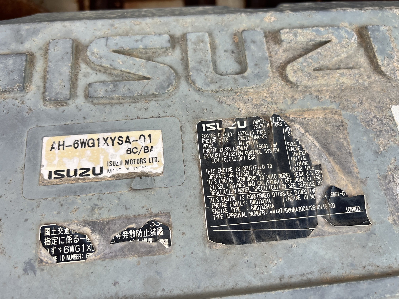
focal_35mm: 26
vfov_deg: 53.1
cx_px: 200
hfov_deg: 67.3
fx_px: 300
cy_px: 150
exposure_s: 1/791
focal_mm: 5.7
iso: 50
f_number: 1.5
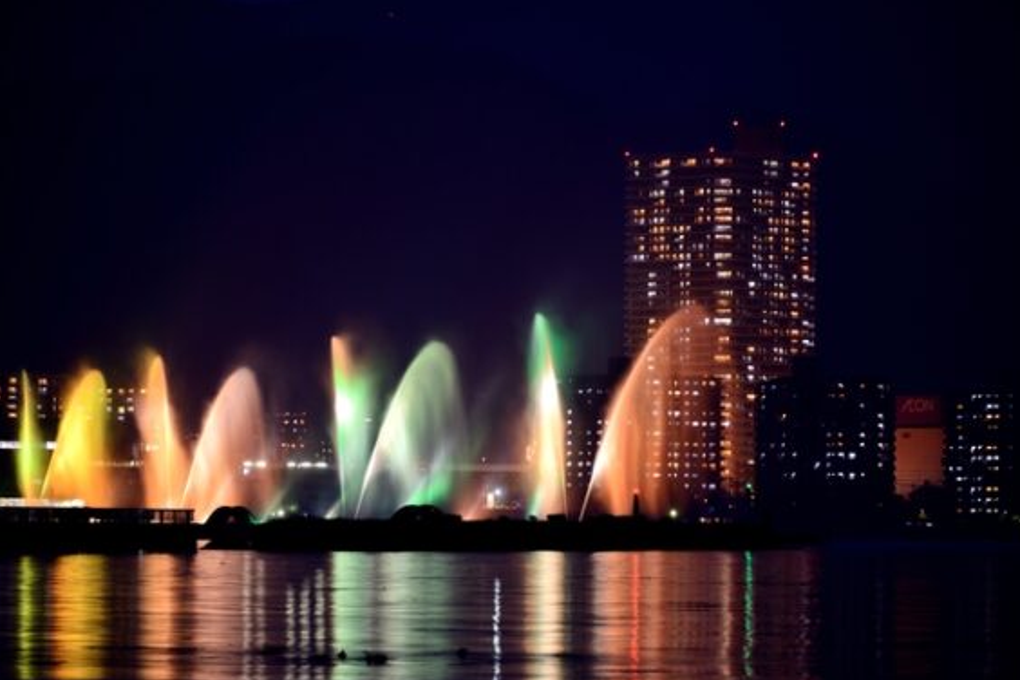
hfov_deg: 7.7
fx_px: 7536
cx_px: 514
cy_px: 354
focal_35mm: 266
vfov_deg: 5.2
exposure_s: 1.2
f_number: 7.1
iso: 200
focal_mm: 250
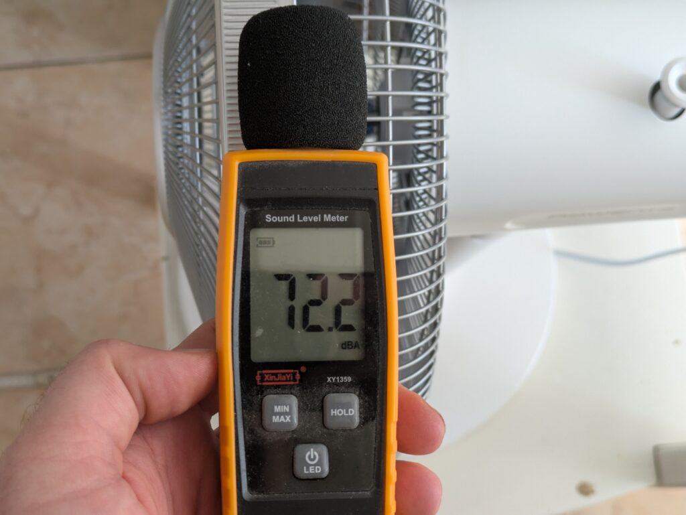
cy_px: 258
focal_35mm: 51
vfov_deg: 28.6
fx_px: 1011
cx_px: 343
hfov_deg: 37.5
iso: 129
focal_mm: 5.43
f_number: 1.89
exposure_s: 1/40
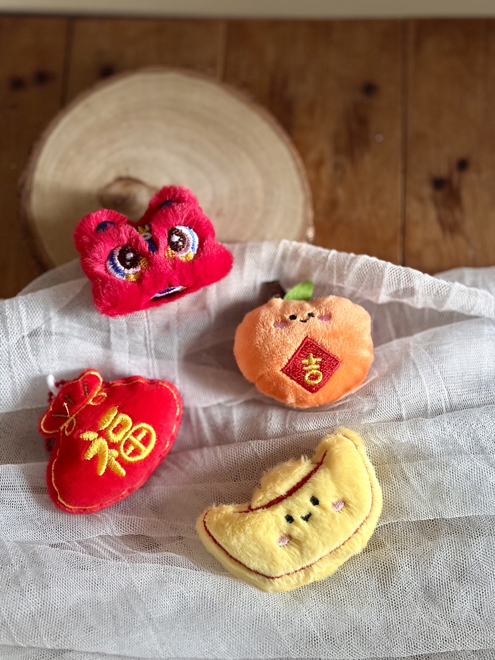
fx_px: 991
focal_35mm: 52
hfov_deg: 28.0
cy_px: 330
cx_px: 248
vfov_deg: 36.8
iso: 320
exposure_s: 1/31
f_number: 1.6
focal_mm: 5.96
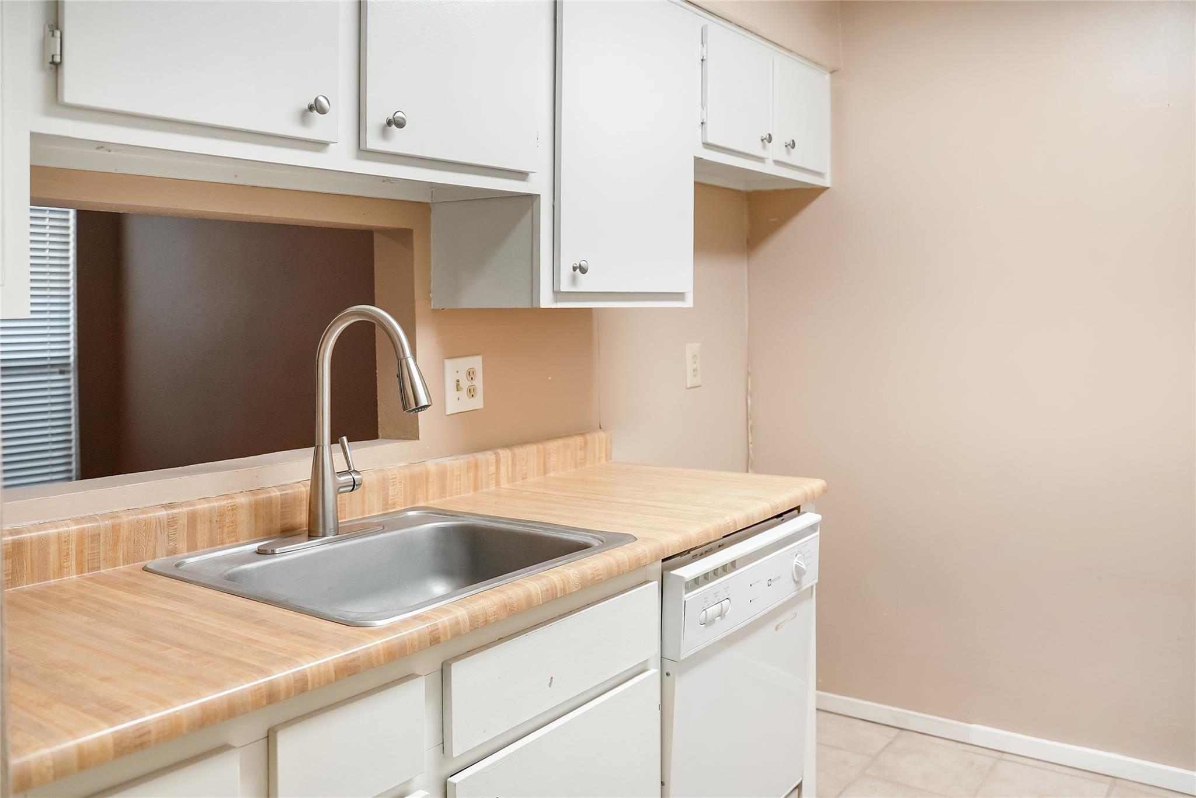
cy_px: 399
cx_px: 598
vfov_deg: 46.4
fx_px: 930
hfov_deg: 65.5
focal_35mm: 28
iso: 640
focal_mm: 28
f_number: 4
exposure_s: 1/160
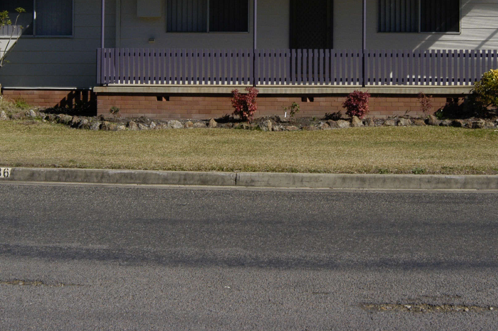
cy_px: 35
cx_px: 321
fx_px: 774
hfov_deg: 35.4
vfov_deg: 23.5
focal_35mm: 56
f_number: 10
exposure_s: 1/350
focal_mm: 20
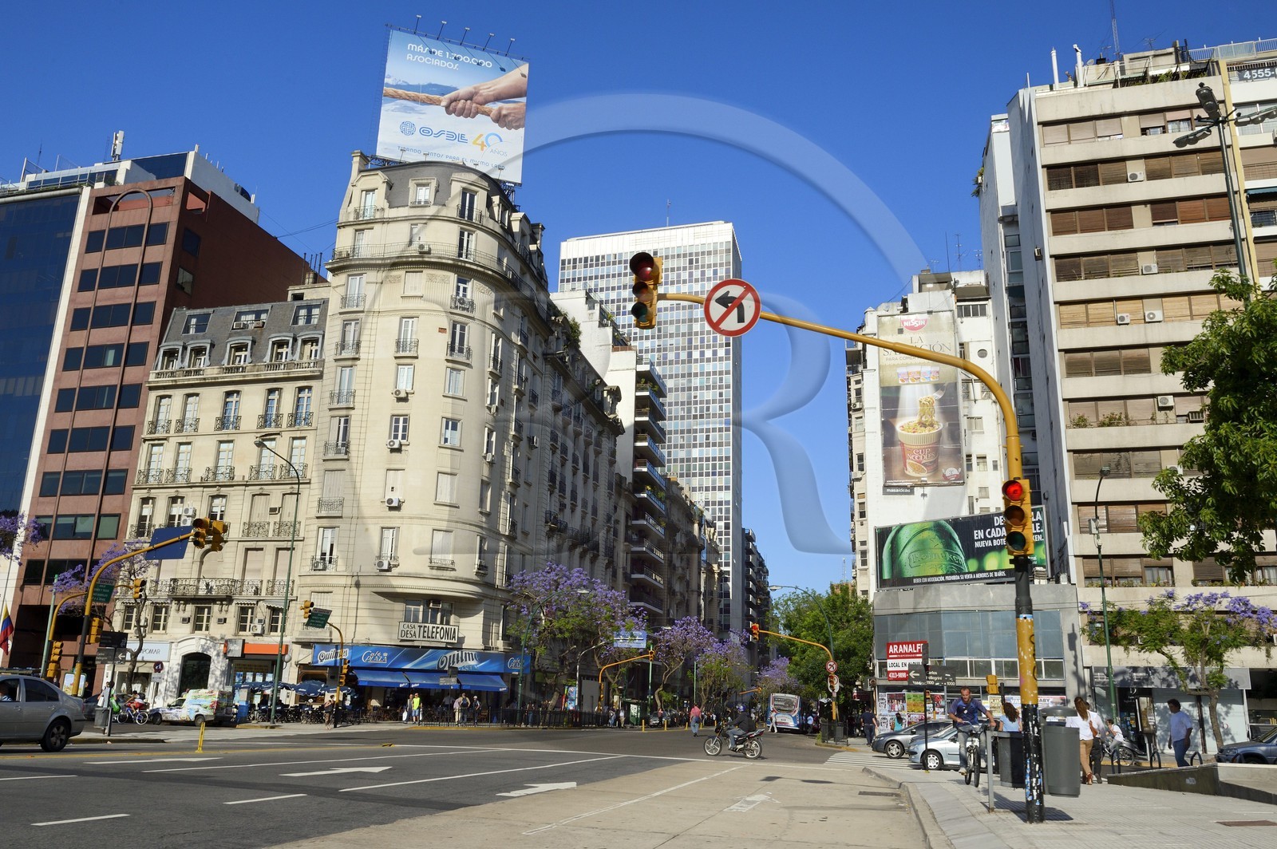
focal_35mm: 28
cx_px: 638
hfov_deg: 65.5
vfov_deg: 46.3
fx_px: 992
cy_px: 424
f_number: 16
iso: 400
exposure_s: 1/500
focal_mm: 28
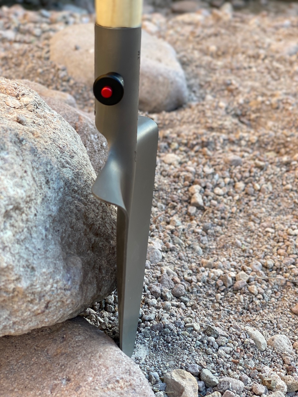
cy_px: 198
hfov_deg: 28.0
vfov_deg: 36.8
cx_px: 149
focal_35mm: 52
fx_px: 597
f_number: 2
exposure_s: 1/122
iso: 40
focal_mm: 6
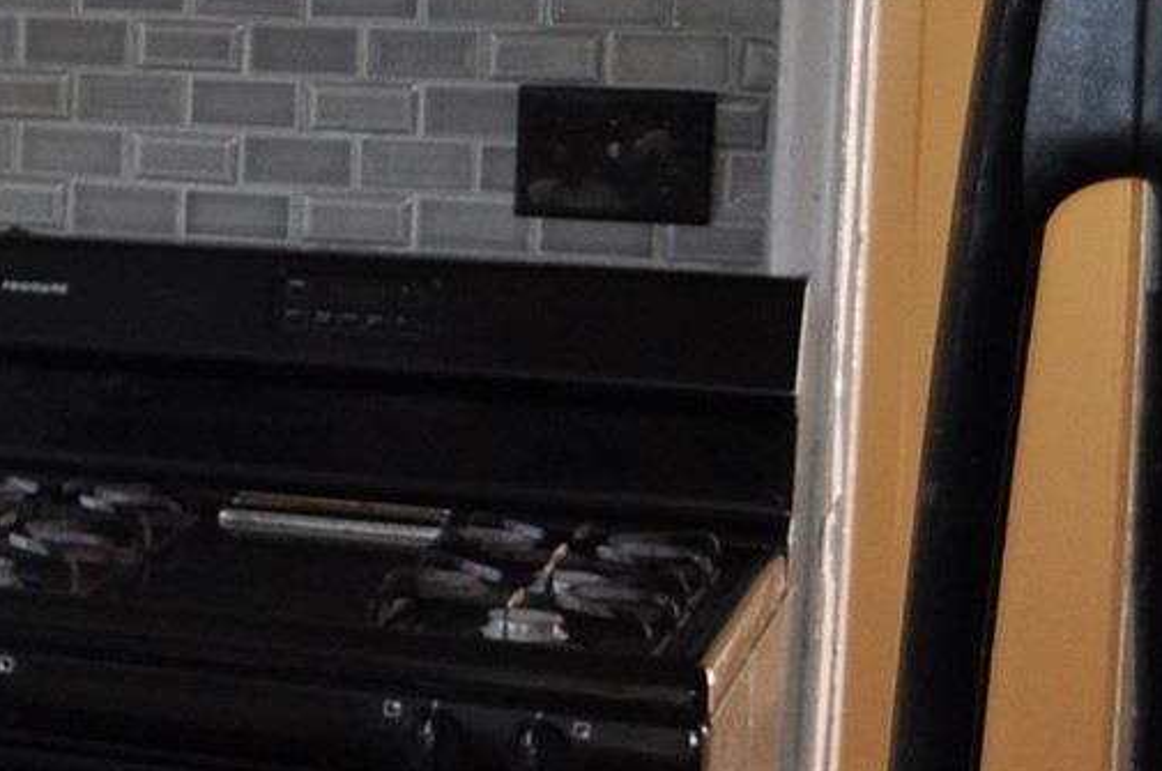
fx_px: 3513
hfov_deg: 15.3
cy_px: 166
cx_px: -1137
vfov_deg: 12.5
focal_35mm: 109
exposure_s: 1/160
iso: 400
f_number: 3.5
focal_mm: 18
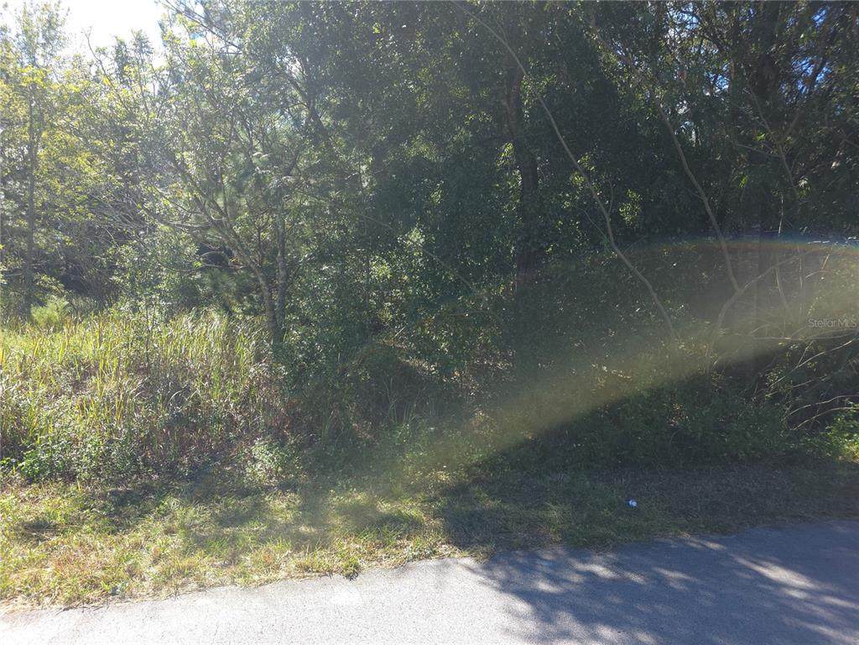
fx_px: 571
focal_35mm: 23
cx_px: 430
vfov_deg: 58.9
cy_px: 322
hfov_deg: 73.9
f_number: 1.7
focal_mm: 6.3
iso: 12
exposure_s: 1/142
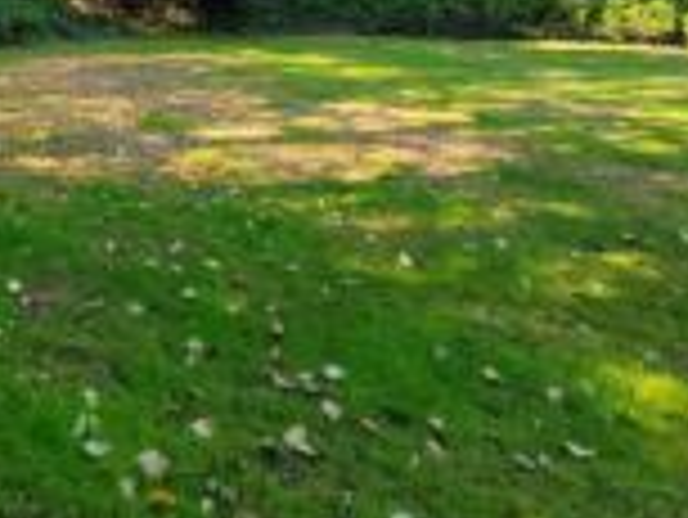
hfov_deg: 46.8
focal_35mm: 34
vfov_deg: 35.3
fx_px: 676
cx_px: 31
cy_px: -63
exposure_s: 1/112
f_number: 2.2
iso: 64
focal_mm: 1.8
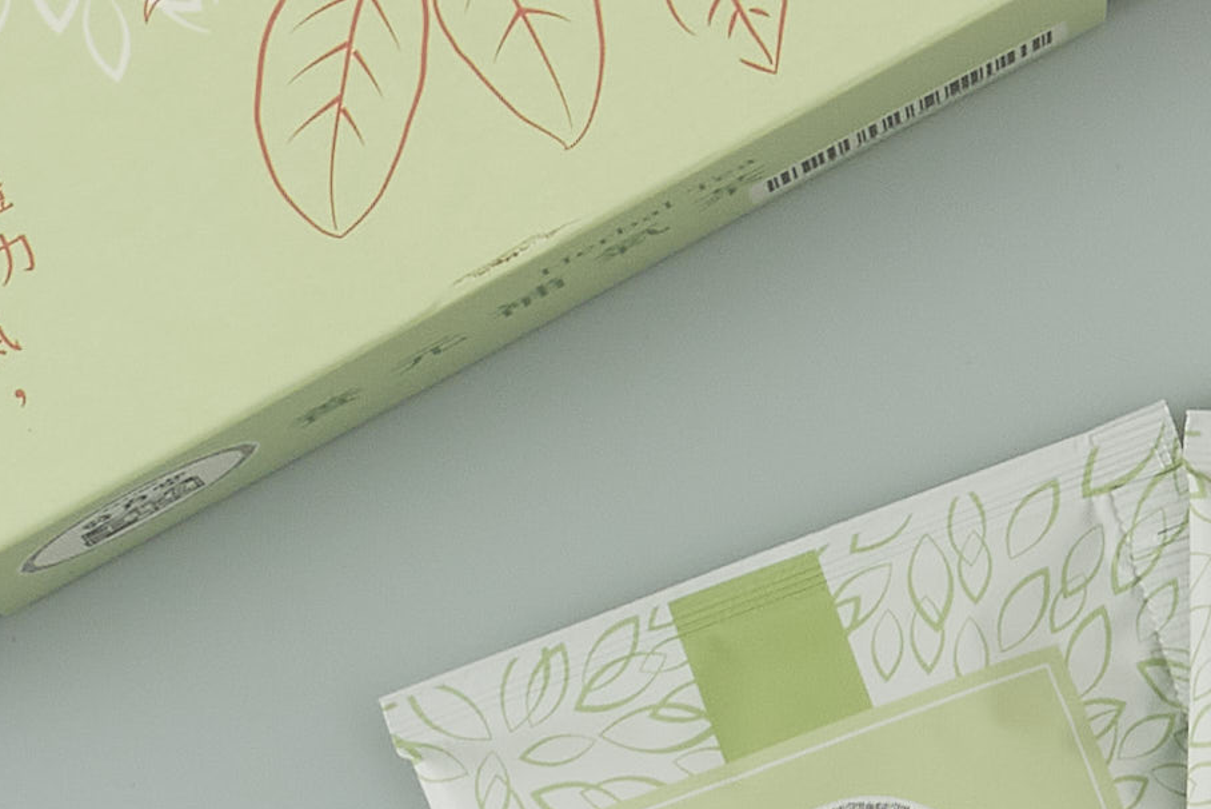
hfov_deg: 7.0
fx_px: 9825
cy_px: -125
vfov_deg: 4.7
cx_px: 1268
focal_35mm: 292
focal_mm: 32
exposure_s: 1/200
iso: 100
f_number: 11
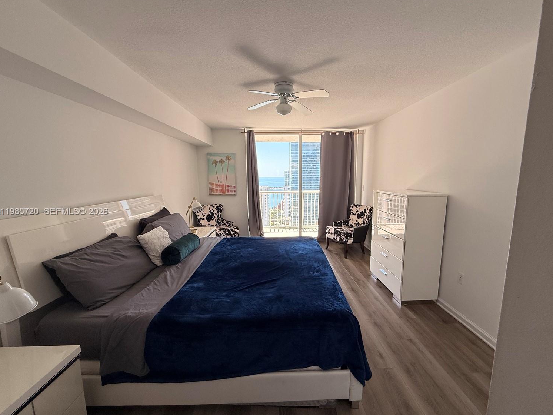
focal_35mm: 15
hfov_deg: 98.1
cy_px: 212
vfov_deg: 81.7
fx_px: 240
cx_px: 289
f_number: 2.2
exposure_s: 1/119
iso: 64
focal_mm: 2.22
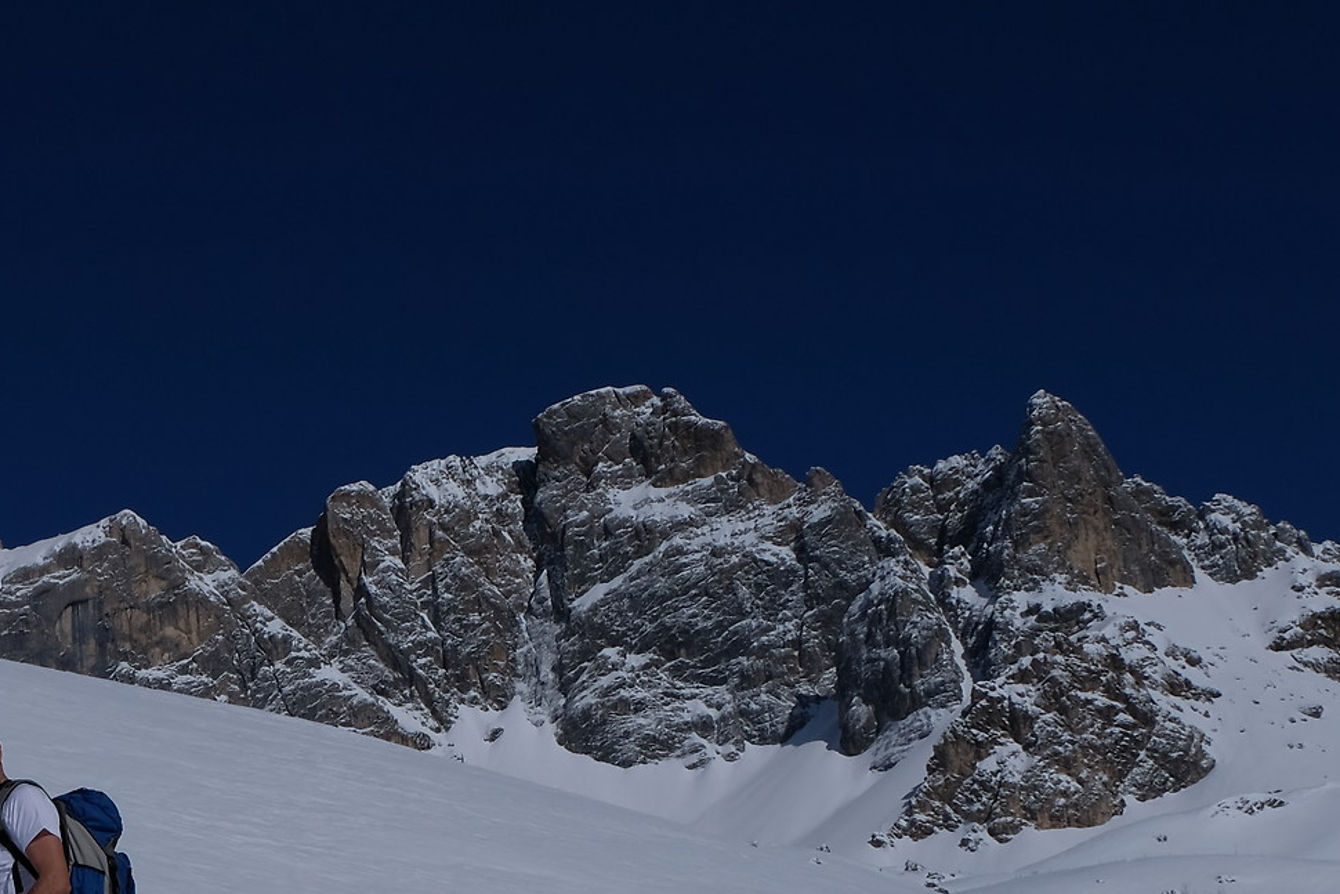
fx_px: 3499
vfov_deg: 14.5
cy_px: 631
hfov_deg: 21.0
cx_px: 30
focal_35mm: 94
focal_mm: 25.6
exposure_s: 1/3200
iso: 200
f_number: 9
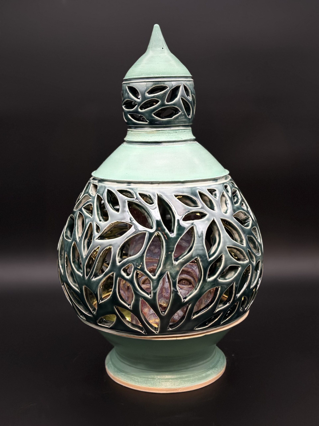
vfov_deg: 39.7
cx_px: 160
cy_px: 213
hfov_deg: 30.3
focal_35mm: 48
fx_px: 590
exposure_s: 1/60
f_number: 1.78
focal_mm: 6.86
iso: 320
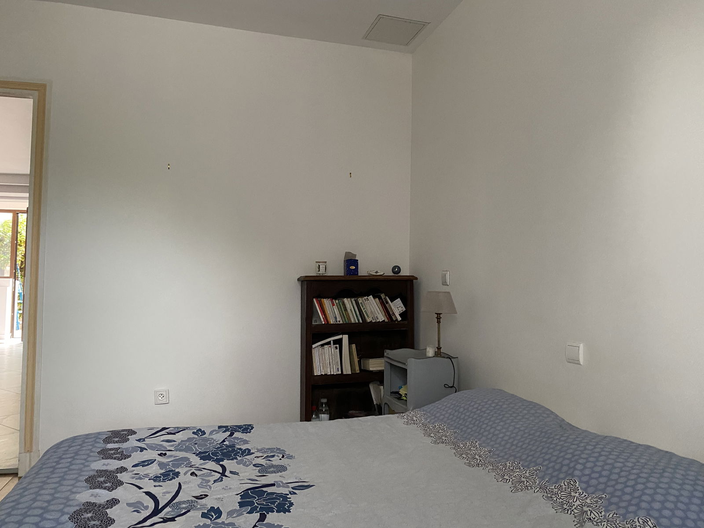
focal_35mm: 26
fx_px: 529
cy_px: 264
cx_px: 352
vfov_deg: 53.1
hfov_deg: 67.3
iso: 320
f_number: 1.8
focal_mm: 4.25
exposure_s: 1/60
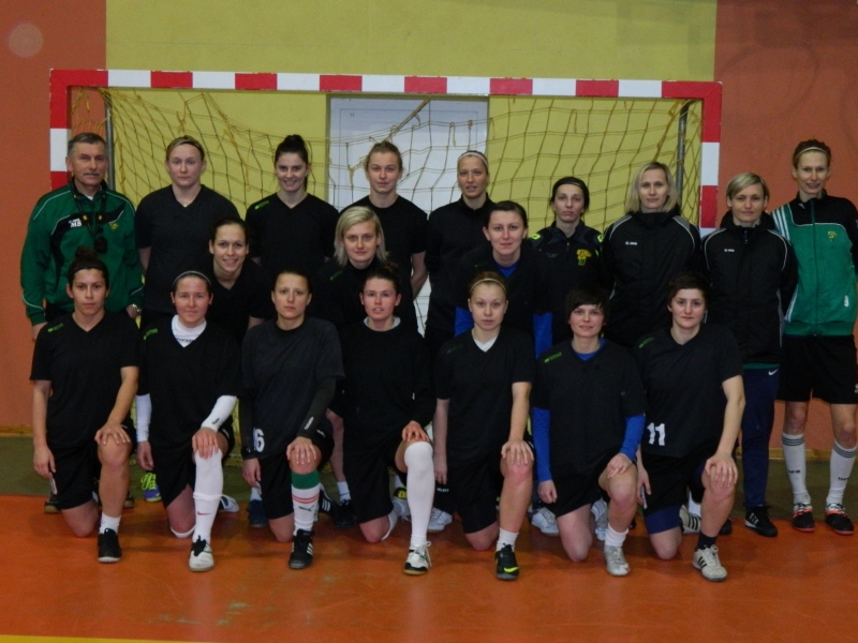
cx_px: 429
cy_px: 322
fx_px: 1413
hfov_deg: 33.8
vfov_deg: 25.7
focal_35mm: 57
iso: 400
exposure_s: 1/50
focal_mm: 10.2
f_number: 3.8
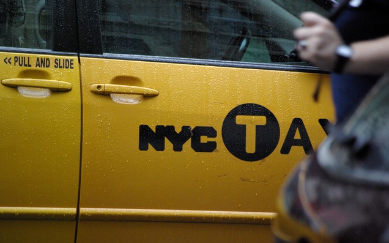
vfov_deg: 4.3
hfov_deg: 6.8
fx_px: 3264
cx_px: 194
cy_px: 125
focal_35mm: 308
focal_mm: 200
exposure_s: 1/125
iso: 1600
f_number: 5.6
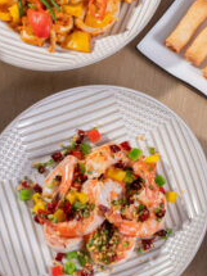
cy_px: -33
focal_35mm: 158
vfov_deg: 12.3
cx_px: 288
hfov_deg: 9.2
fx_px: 1261
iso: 50
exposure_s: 1/160
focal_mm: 47
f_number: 14
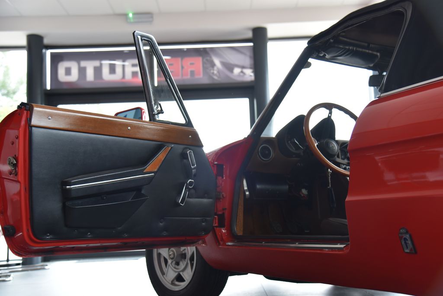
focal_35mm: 38
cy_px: 148
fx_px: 468
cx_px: 222
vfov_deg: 35.1
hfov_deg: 50.7
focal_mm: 38
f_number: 4
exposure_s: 1/20
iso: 500
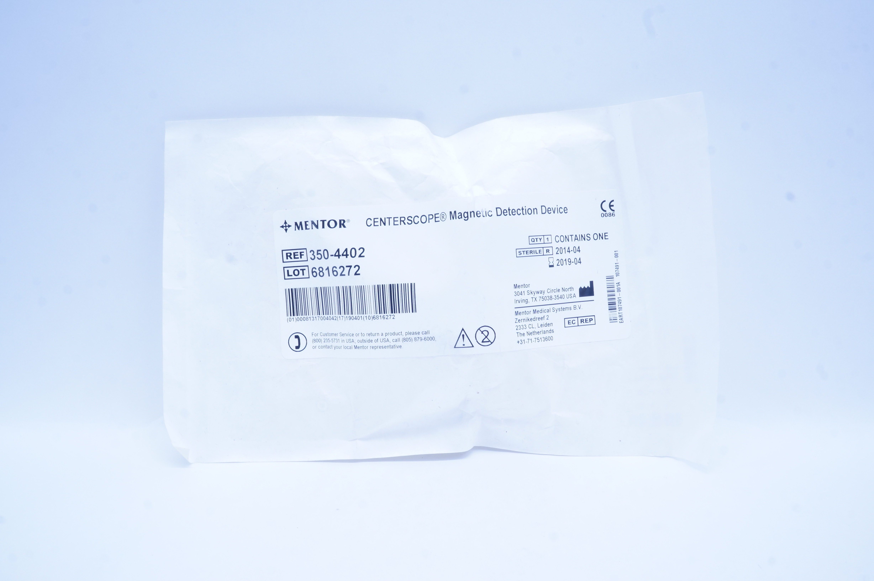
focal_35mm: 27
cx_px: 437
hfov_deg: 67.4
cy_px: 290
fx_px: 655
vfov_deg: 47.8
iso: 400
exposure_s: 1/10
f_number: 16
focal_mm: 18
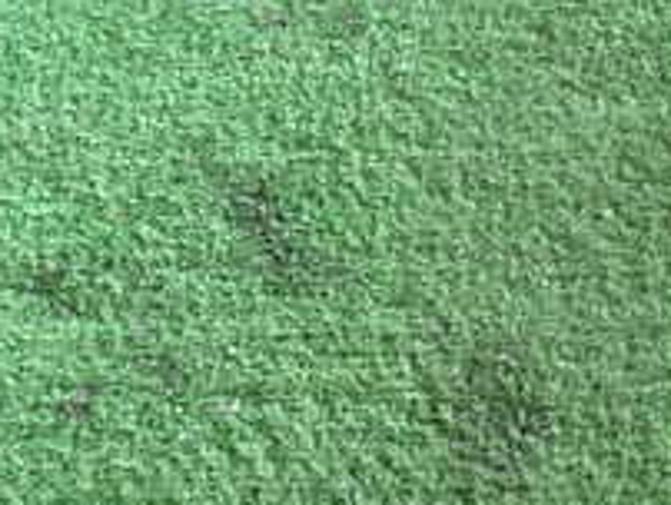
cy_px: -186
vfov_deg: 15.7
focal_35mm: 89
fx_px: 1727
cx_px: 595
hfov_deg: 21.5
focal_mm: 5.4
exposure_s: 1/30
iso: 250
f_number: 2.3
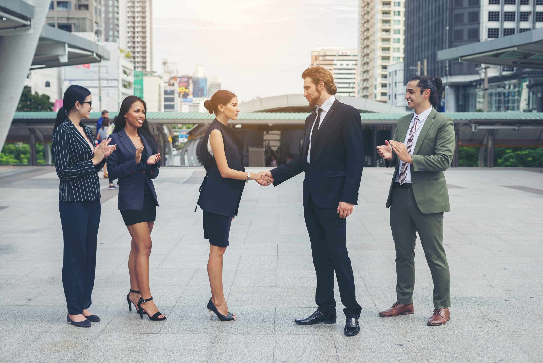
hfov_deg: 39.6
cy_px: 182
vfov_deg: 27.0
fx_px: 754
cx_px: 272
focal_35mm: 50
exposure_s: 1/400
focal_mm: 50
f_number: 3.5
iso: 100
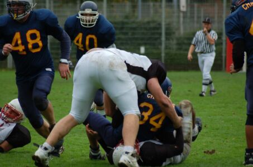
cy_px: 84
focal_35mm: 292
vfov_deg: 4.7
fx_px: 2051
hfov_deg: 7.1
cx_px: 126
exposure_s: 1/500
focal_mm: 195
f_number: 5
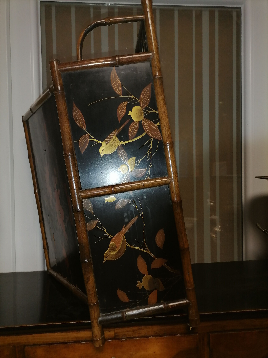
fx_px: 268
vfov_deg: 67.3
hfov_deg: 53.1
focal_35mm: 26
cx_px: 134
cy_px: 179
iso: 100
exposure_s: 1/50
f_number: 1.8
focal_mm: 5.4
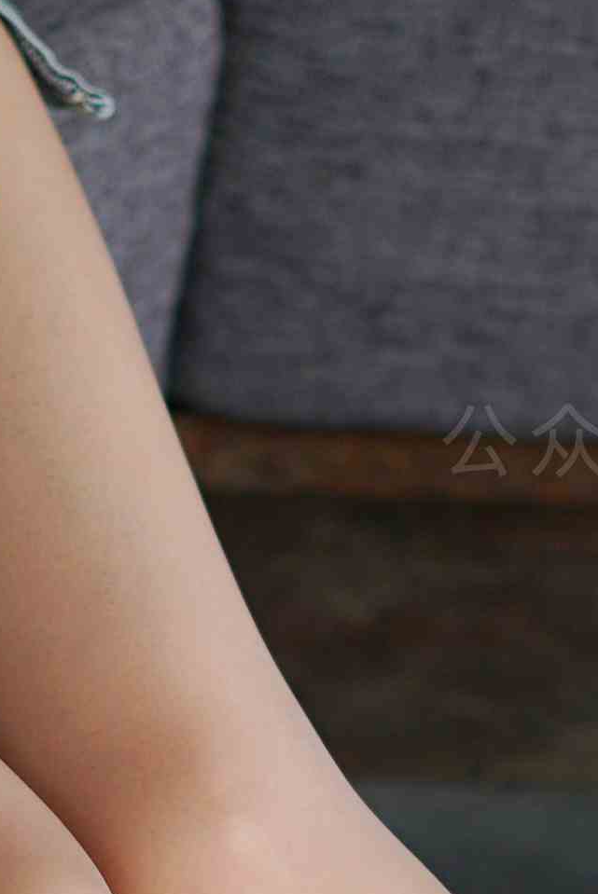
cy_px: 1102
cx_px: 263
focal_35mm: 221
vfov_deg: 9.2
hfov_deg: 6.2
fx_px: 5496
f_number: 1.8
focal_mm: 50
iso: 200
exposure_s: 1/200
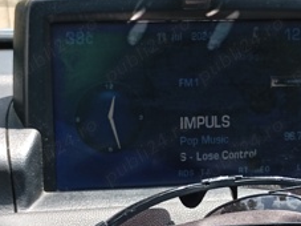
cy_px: 173
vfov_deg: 12.7
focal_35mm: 116
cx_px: 194
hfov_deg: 17.0
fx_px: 1008
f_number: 1.8
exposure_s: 1/115
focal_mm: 4.27
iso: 103
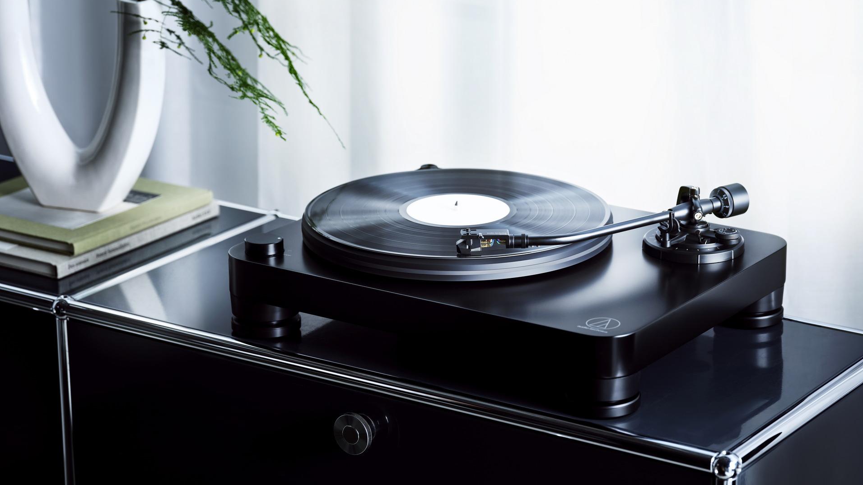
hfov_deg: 20.6
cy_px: 250
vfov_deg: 11.6
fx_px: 2380
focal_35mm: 104
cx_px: 433
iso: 400
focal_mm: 120
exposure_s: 1/25
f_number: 5.6
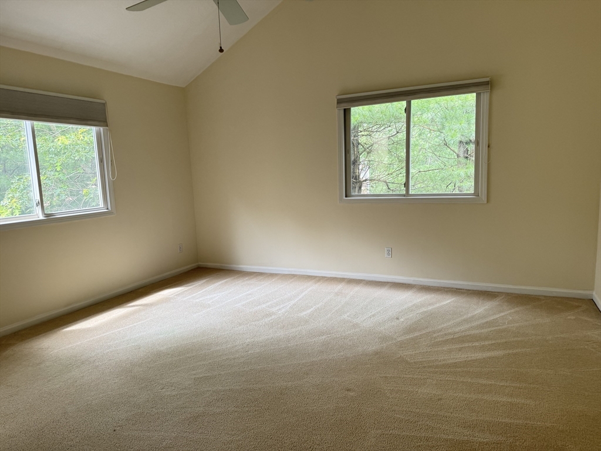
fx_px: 417
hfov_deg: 71.6
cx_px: 300
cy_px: 226
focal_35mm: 24
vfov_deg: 56.8
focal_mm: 6.76
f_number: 1.78
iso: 100
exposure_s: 1/121
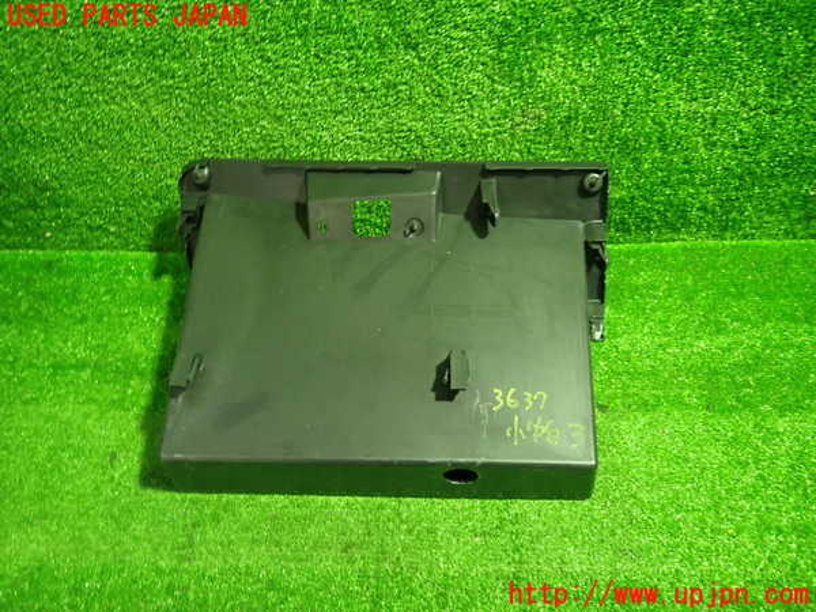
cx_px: 408
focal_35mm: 25
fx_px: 589
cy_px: 306
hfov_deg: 69.4
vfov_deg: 54.9
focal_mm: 4.5
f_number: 2
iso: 500
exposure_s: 1/30
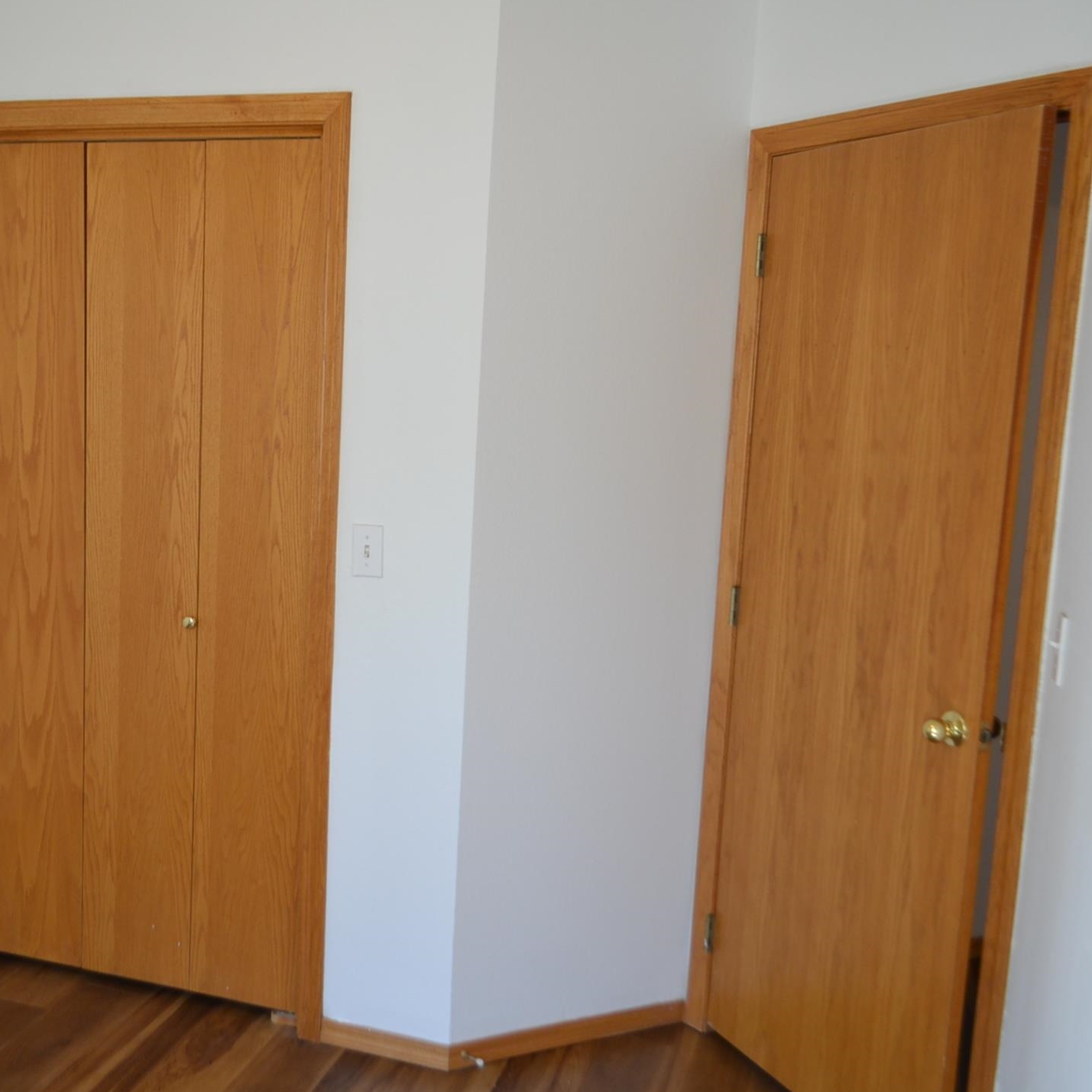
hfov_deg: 44.4
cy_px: 534
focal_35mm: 37
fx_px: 1321
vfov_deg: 44.9
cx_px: 378
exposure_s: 1/60
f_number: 4
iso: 400
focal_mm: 18
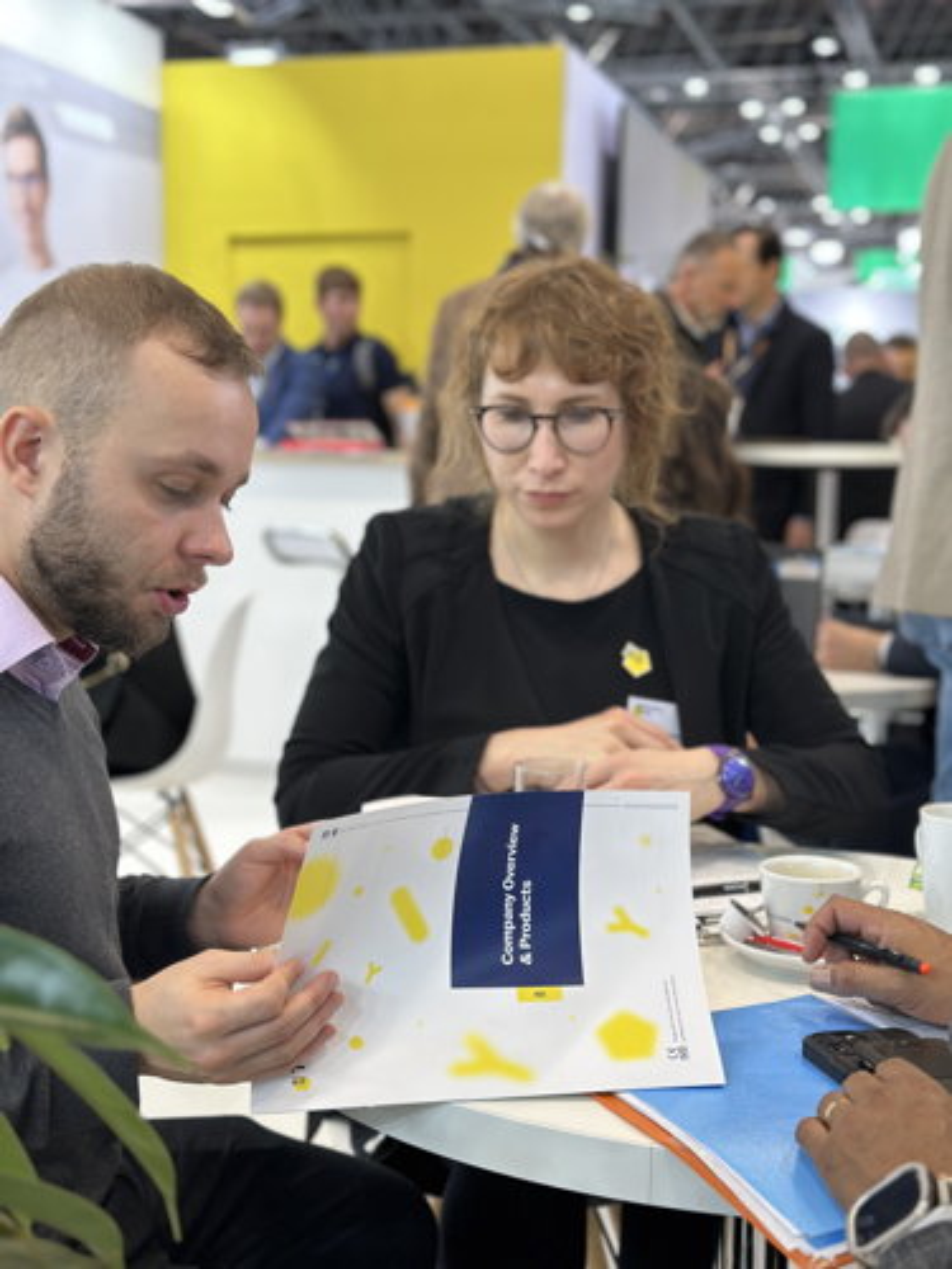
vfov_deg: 39.7
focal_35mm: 48
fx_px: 1760
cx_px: 476
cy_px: 634
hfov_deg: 30.3
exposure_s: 1/100
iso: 125
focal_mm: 6.86
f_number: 1.78
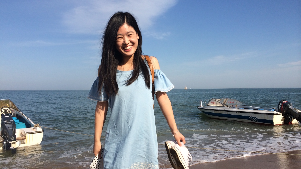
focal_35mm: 33
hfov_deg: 59.5
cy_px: 103
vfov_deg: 35.5
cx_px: 151
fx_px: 263
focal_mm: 4.12
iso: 40
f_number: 2.2
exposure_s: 1/2933
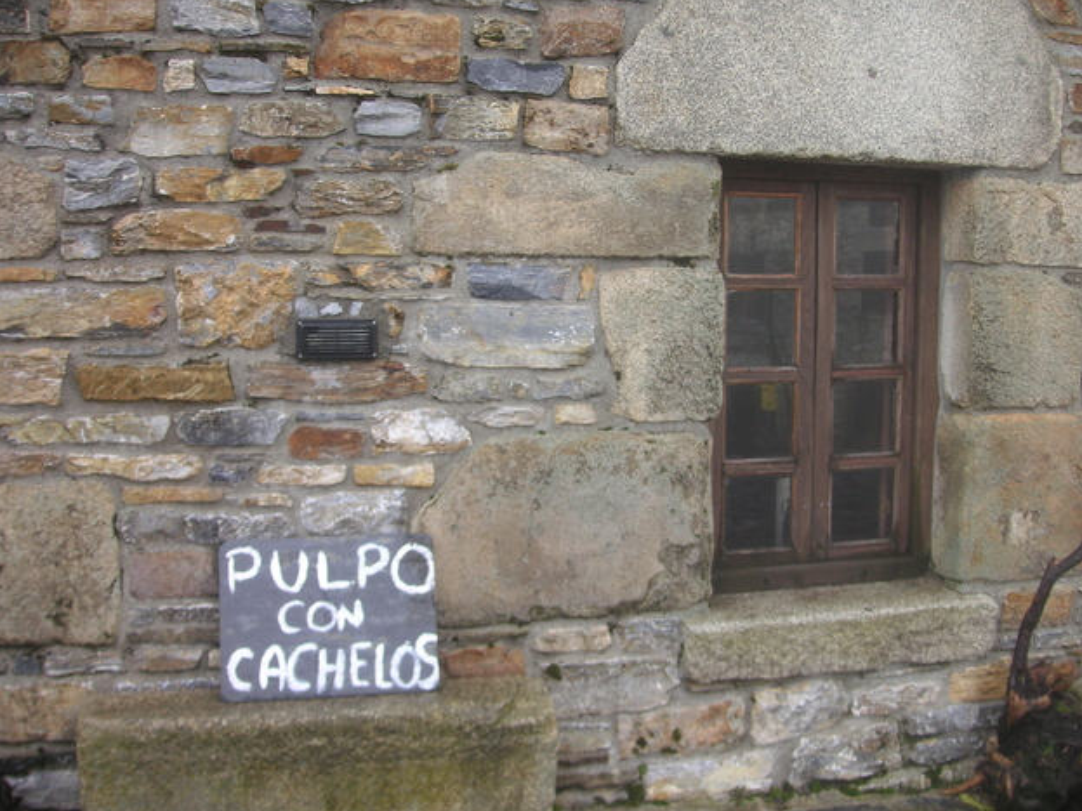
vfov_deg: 37.7
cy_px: 399
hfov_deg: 49.0
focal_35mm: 38
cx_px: 542
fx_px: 1188
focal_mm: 6.1
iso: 50
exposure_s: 1/180
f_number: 2.8
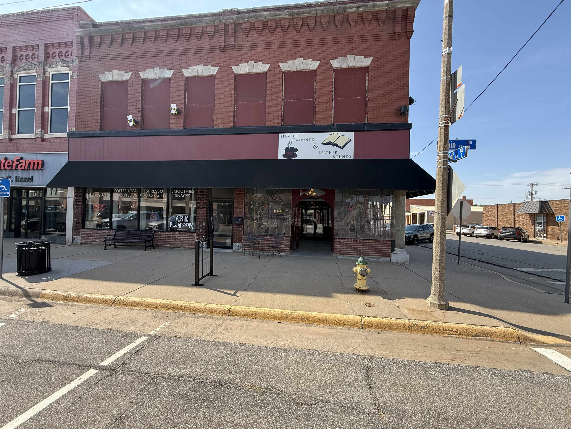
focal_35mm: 14
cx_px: 286
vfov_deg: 85.7
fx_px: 231
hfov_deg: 102.1
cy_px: 214
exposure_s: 1/625
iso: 64
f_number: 2.2
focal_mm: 2.22
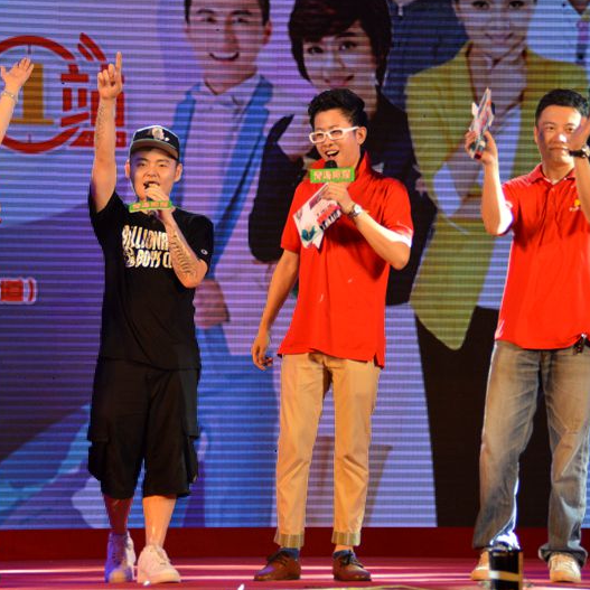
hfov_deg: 15.0
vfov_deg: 15.0
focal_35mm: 116
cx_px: 259
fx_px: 2237
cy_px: 294
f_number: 5
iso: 900
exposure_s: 1/500
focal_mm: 60
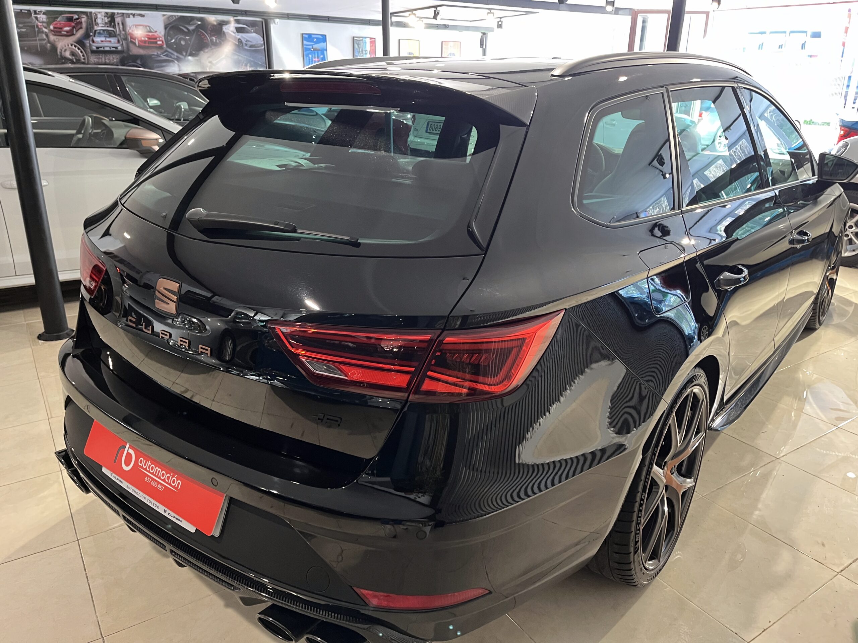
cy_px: 322
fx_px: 644
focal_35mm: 26
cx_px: 429
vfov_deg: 53.1
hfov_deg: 67.3
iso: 250
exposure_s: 1/50
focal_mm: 5.1
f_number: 1.6
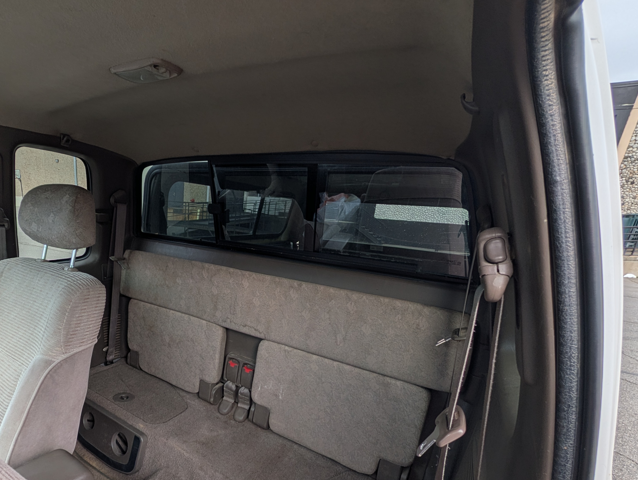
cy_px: 312
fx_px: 295
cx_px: 228
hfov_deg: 91.9
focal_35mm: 16
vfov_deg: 76.3
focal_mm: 2.02
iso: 49
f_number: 1.7
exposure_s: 1/396
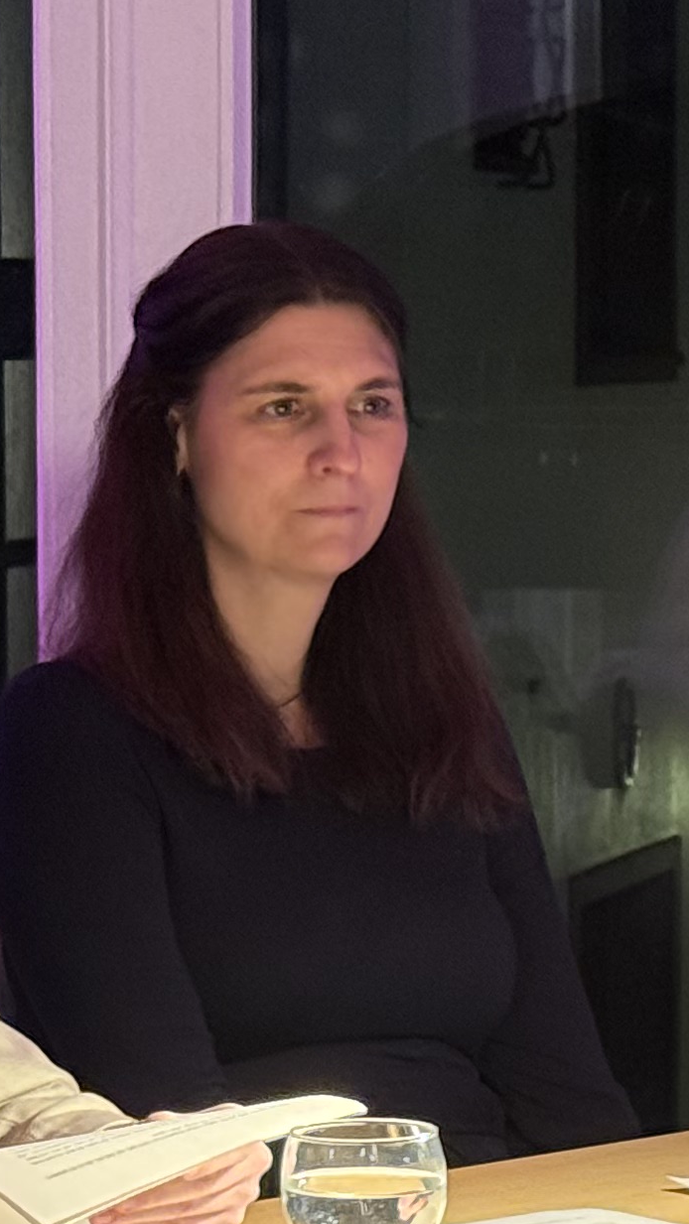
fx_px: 5551
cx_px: 323
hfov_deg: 7.1
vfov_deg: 12.5
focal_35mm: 171
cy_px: 1162
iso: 500
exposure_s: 1/25
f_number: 1.78
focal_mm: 6.76
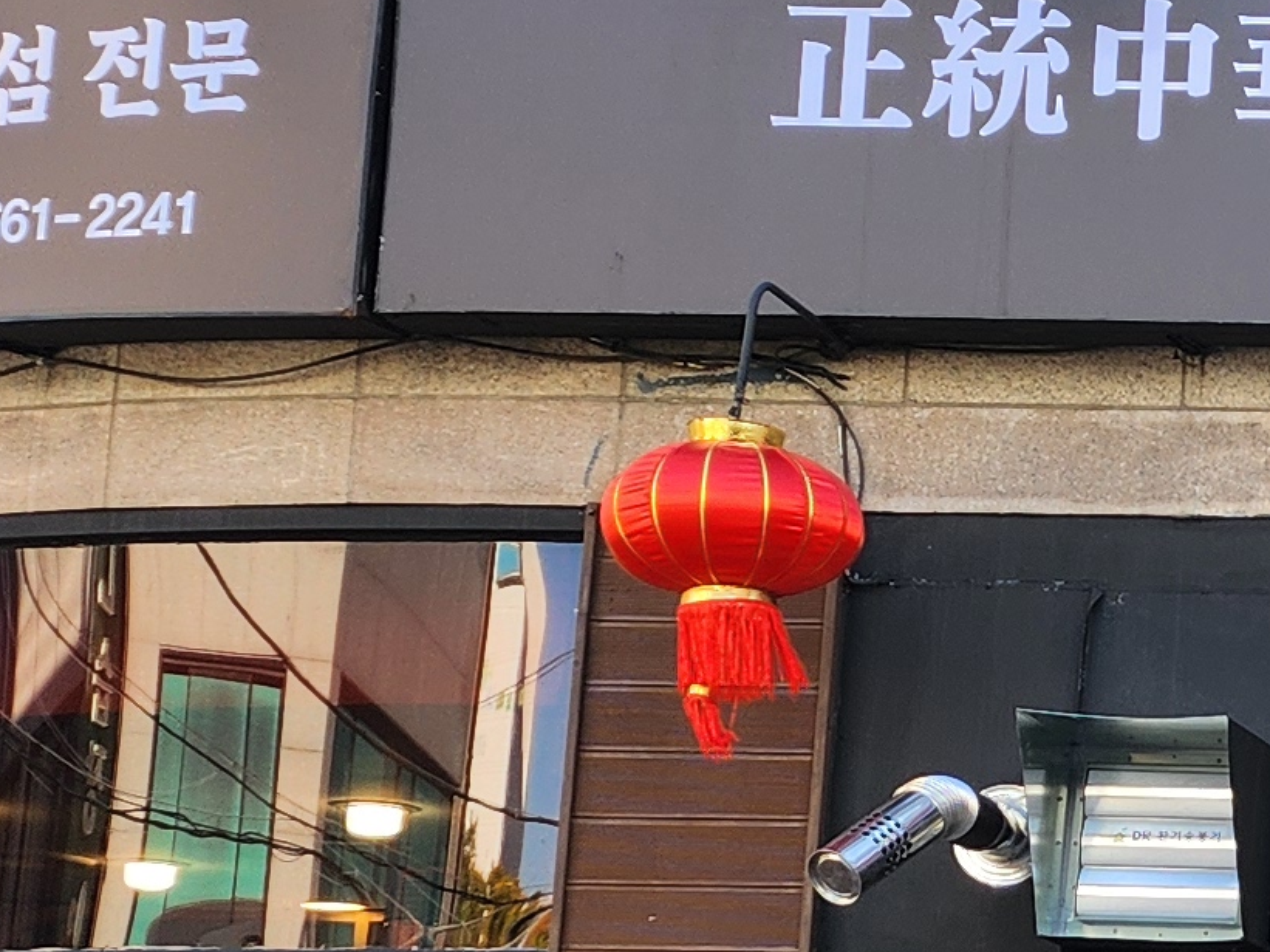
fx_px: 4291
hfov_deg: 14.3
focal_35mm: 117
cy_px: 762
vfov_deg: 12.6
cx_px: 2481
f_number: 1.8
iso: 50
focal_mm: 5
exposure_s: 1/395
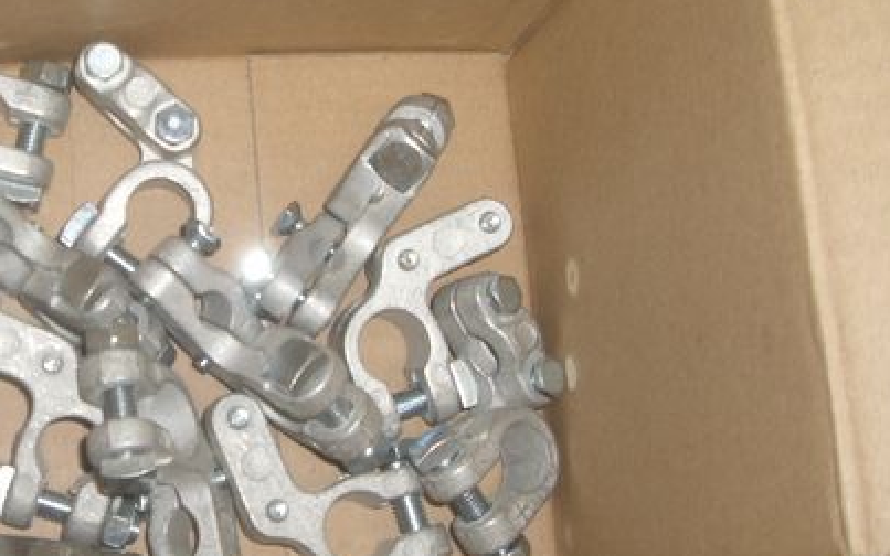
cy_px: 307
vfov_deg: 20.3
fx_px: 1553
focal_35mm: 64
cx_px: 210
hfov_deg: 31.4
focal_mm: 6.2
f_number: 2.7
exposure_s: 1/60
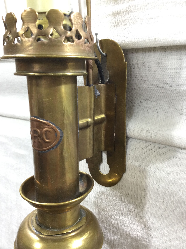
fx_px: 222
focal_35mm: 31
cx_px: 93
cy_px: 124
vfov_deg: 58.4
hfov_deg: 45.4
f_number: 2.4
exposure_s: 1/33
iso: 80
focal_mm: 3.3
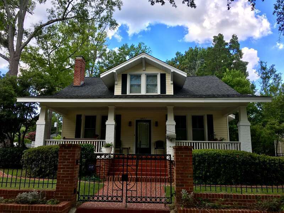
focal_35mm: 29
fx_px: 238
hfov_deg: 61.7
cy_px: 106
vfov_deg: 48.2
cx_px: 142
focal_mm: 4.15
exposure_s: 1/519
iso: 25
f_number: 2.2
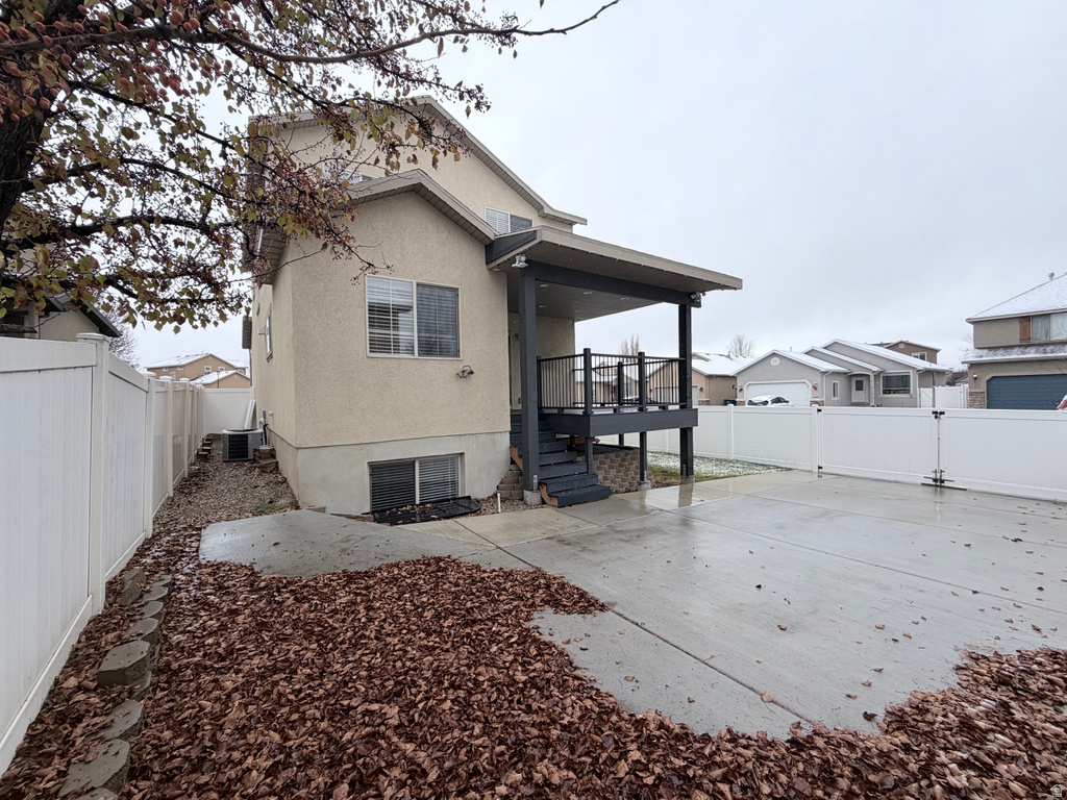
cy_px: 400
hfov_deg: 102.1
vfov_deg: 85.7
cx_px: 534
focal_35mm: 14
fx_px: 432
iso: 50
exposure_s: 1/502
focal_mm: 2.22
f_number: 2.2
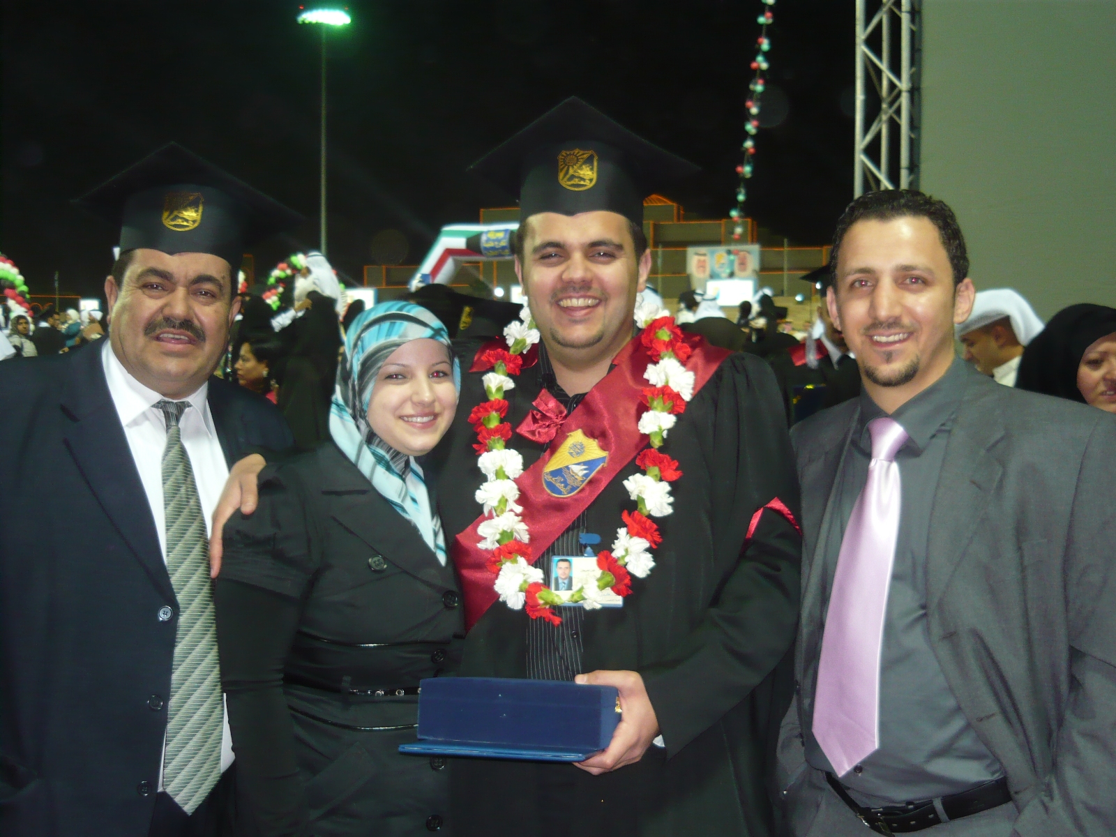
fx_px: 1225
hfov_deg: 49.0
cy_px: 418
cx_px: 558
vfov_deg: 37.7
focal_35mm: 38
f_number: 2.9
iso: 200
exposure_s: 1/30
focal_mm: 6.3
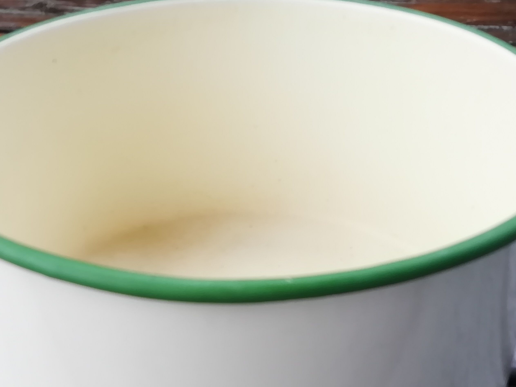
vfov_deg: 25.8
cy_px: 287
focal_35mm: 56
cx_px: 242
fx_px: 835
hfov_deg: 34.3
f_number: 2.2
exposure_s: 1/103
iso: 50
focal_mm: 3.21
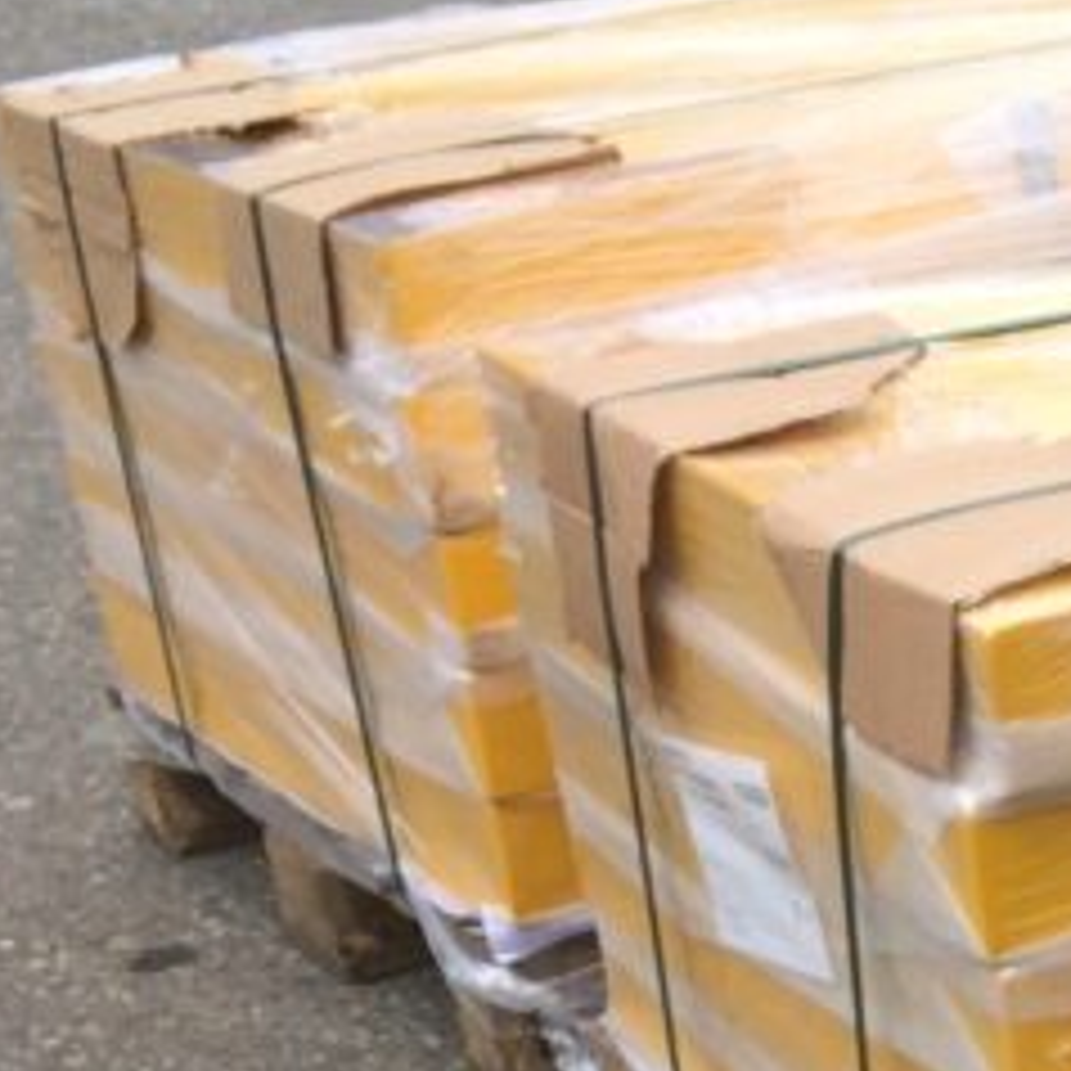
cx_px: 2210
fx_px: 4516
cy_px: 1665
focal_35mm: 129
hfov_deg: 11.9
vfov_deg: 12.7
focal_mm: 4.15
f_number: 2.2
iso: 32
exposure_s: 1/578
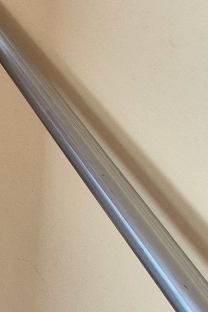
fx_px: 503
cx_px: -394
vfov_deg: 31.4
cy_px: -15
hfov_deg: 12.1
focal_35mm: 58
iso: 125
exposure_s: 1/50
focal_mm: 2.2
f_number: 2.2
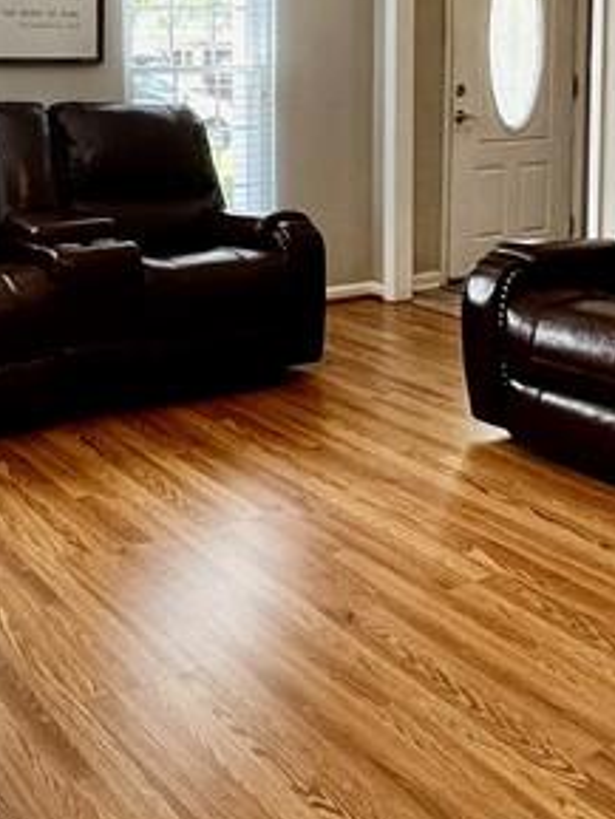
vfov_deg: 39.5
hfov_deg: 31.3
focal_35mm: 46
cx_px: 213
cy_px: 159
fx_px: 1089
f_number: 1.8
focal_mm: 1.57
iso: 160
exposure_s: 1/120
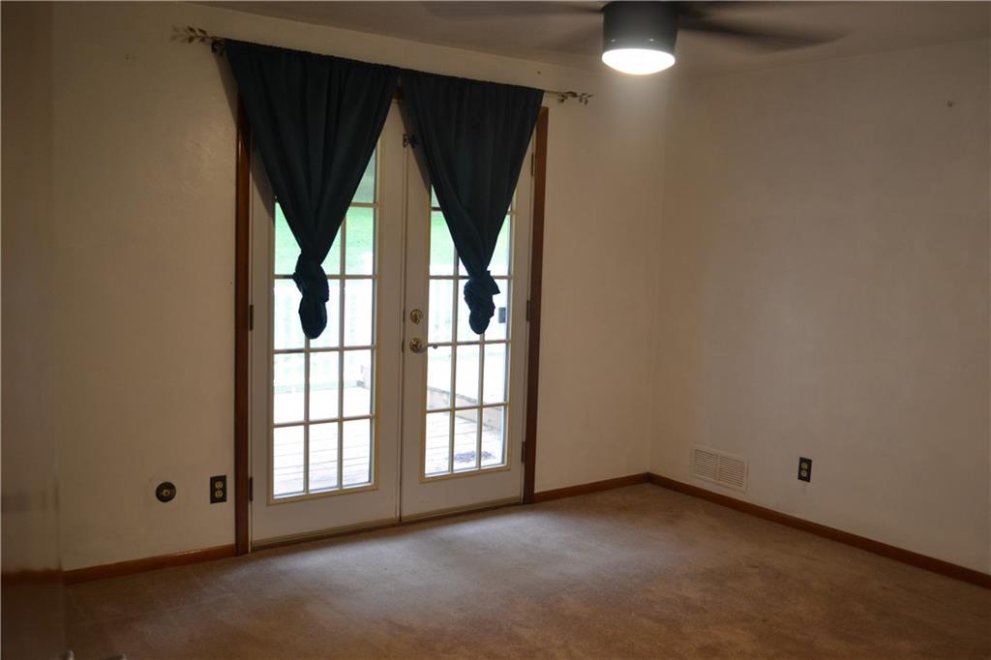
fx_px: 908
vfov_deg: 39.9
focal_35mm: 33
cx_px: 496
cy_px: 330
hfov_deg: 57.2
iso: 400
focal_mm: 22
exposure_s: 1/20
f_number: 3.8
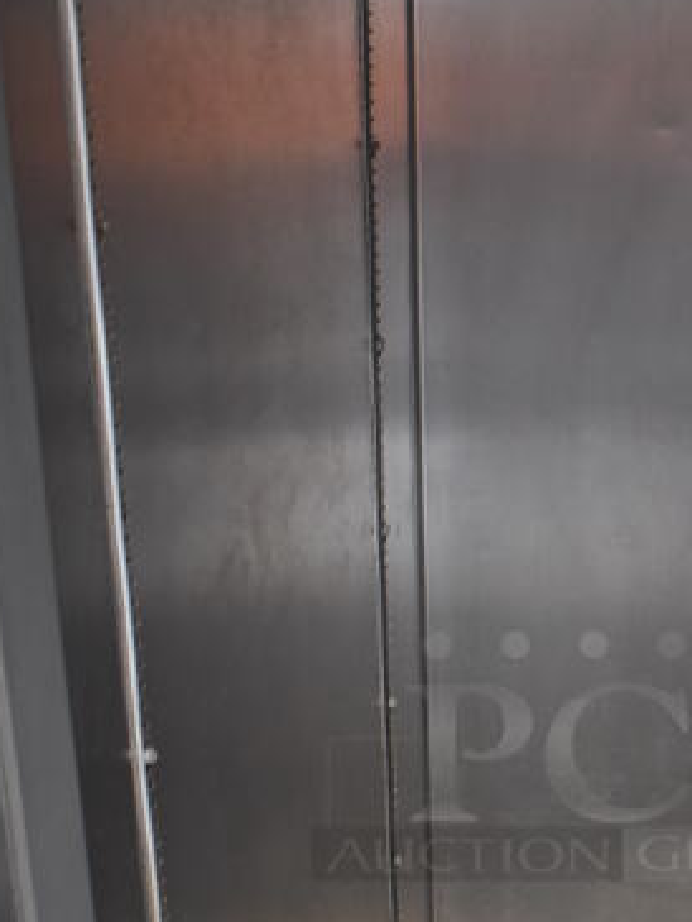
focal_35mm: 65
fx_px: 1732
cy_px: 749
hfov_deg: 22.2
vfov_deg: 29.1
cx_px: 594
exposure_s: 1/125
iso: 1250
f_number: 3.5
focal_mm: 18
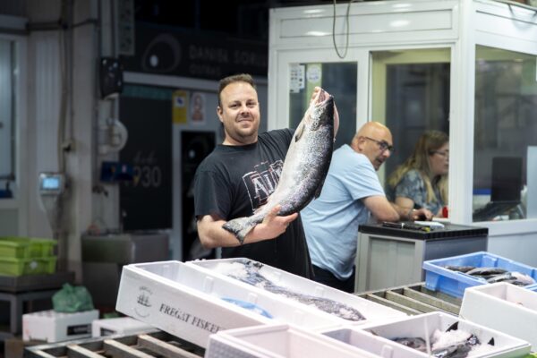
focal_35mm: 85
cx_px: 268
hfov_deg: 23.9
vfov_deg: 16.1
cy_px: 179
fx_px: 1268
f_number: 2.2
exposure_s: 1/160
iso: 160
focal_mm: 85
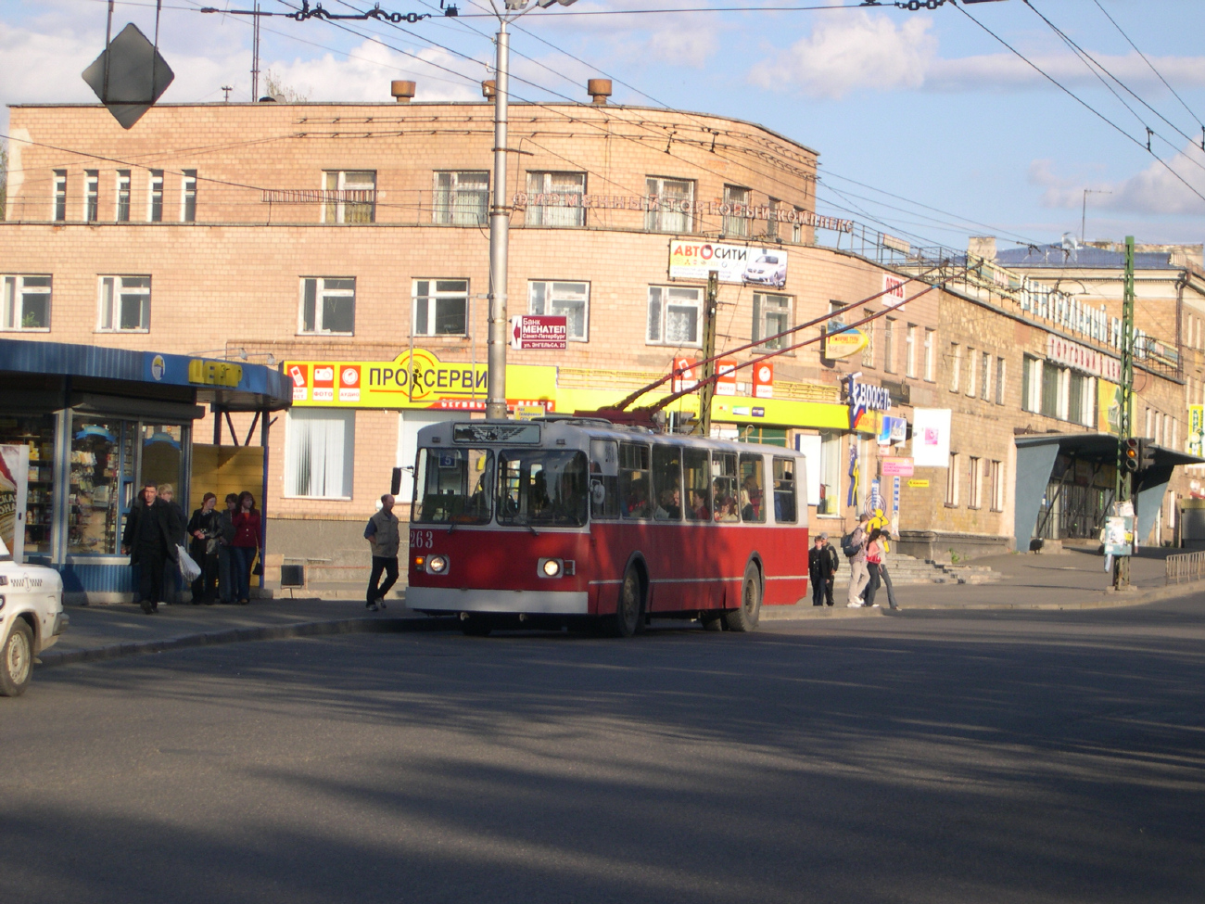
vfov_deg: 13.0
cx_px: 602
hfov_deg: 17.3
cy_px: 452
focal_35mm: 114
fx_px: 3968
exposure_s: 1/347
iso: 100
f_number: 4.9
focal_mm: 24
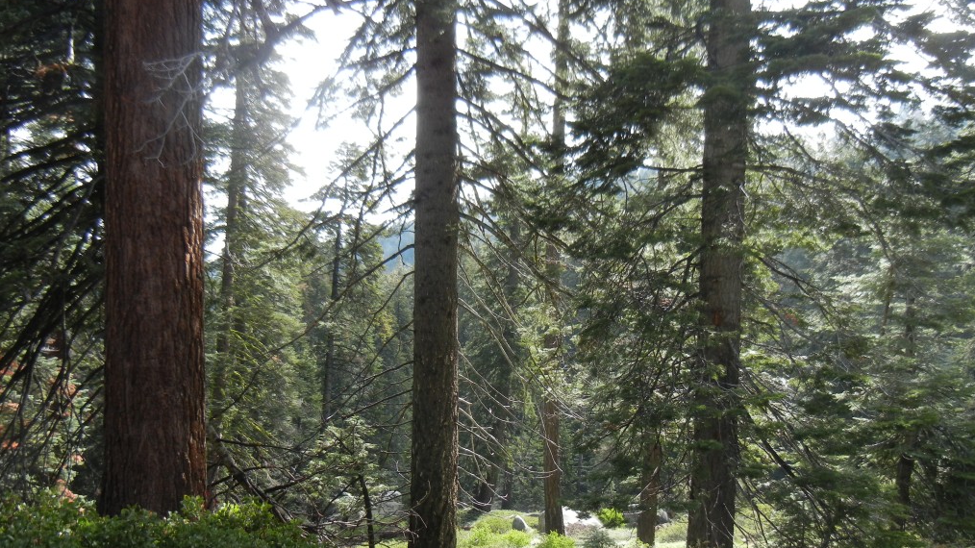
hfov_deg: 59.5
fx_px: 853
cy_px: 357
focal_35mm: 33
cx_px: 490
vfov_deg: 35.3
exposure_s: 1/247
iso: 160
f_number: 3.5
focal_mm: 5.4
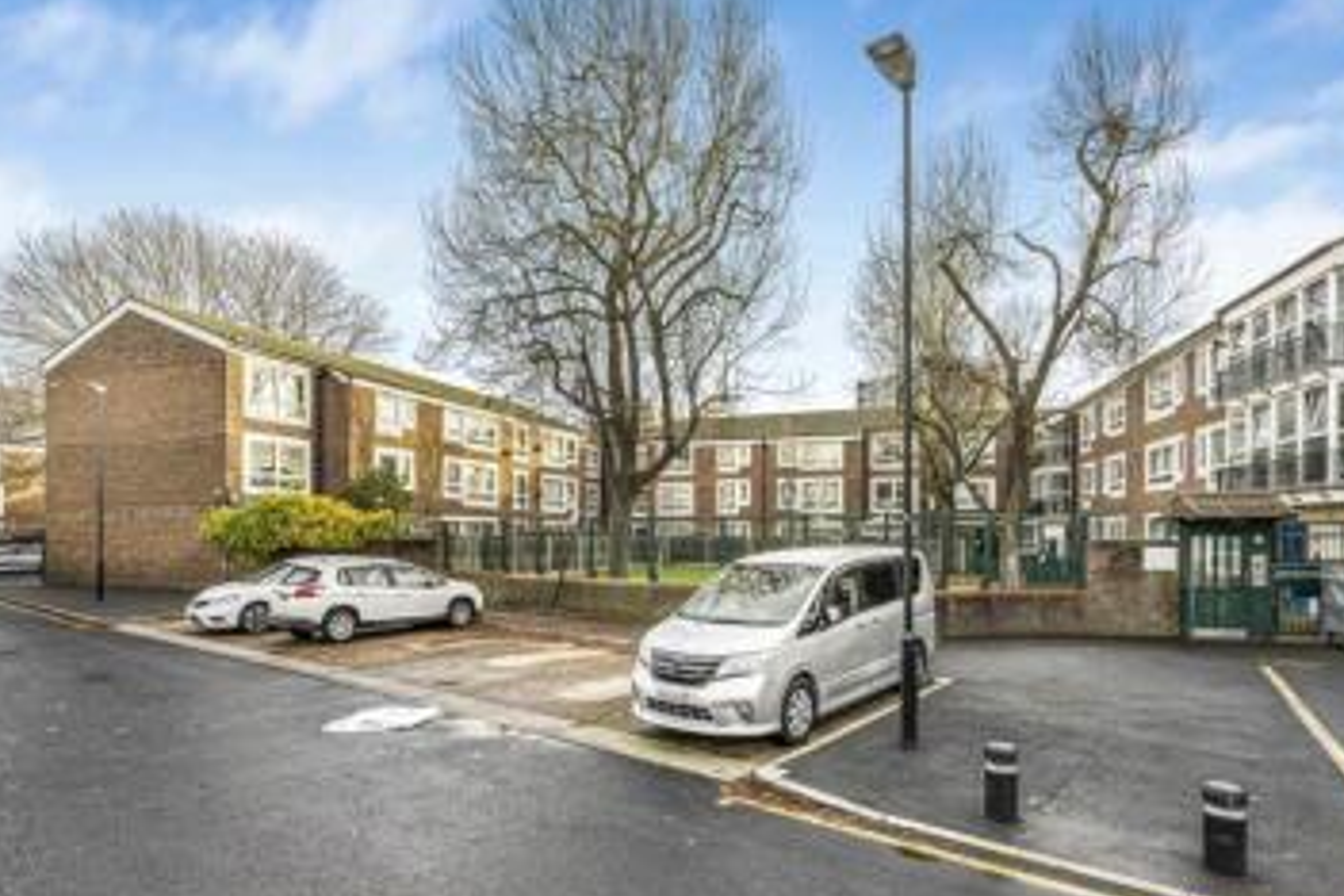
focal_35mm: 19
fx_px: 709
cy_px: 504
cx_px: 712
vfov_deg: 64.3
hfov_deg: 86.8
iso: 400
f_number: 13
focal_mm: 14
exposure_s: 1/80
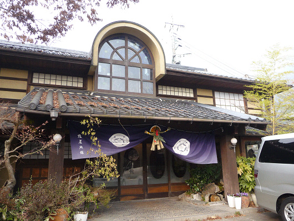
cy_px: 110
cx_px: 147
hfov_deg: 63.4
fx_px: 238
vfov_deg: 49.8
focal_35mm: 28
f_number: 3.3
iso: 100
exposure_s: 1/50
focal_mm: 4.7
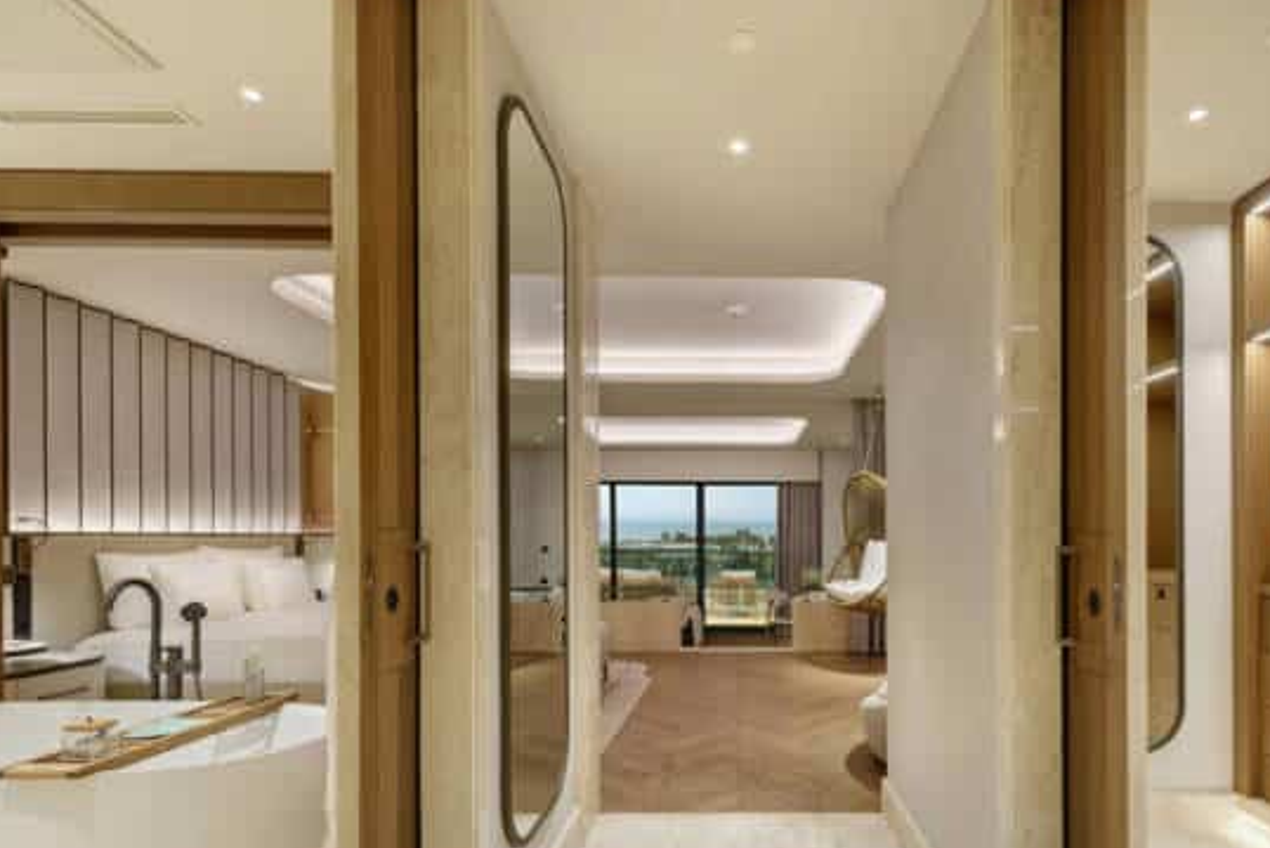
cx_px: 737
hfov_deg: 83.3
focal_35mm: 20
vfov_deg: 60.9
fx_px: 706
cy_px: 547
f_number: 11
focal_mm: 14
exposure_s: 1
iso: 100
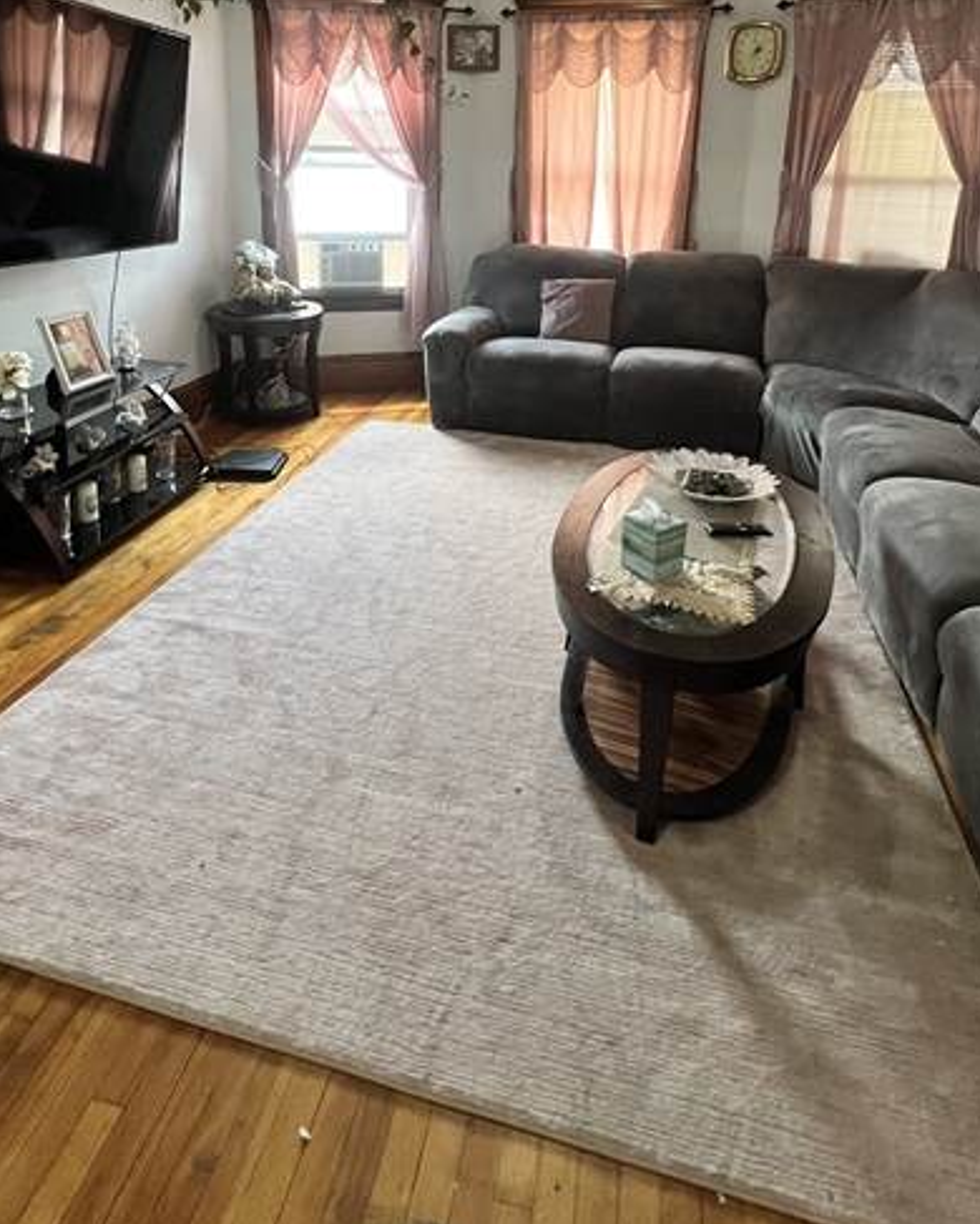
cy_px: 352
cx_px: 472
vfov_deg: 76.2
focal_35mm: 20
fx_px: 725
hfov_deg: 68.1
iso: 250
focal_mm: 1.57
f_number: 1.8
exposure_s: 1/60
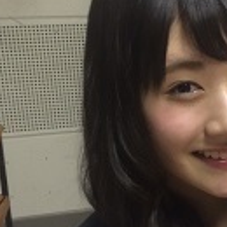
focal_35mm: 80
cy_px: 175
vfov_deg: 21.4
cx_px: 237
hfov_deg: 20.8
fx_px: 594
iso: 200
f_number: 2.2
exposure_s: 1/33
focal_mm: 4.15
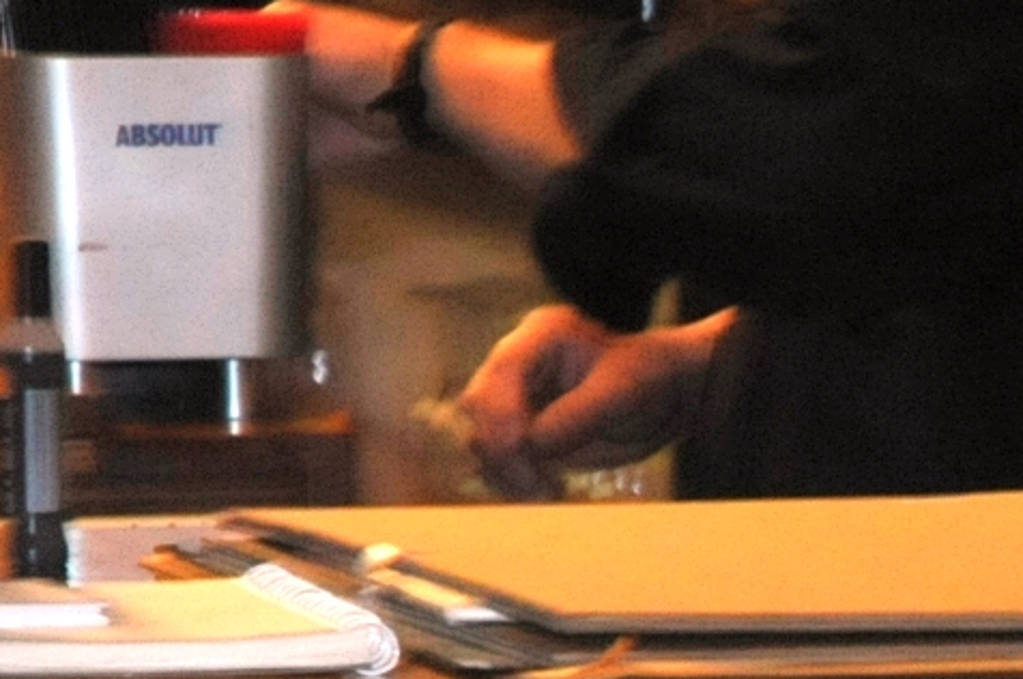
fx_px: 13423
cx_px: 2190
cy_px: 1100
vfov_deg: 2.9
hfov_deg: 4.3
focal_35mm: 473
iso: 1600
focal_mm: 70
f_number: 4.5
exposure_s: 1/60
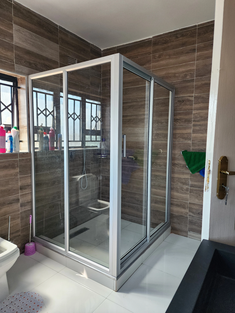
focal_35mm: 23
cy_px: 156
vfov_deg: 73.9
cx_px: 118
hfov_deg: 58.9
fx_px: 208
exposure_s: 1/180
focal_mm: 6.4
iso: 200
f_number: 1.8
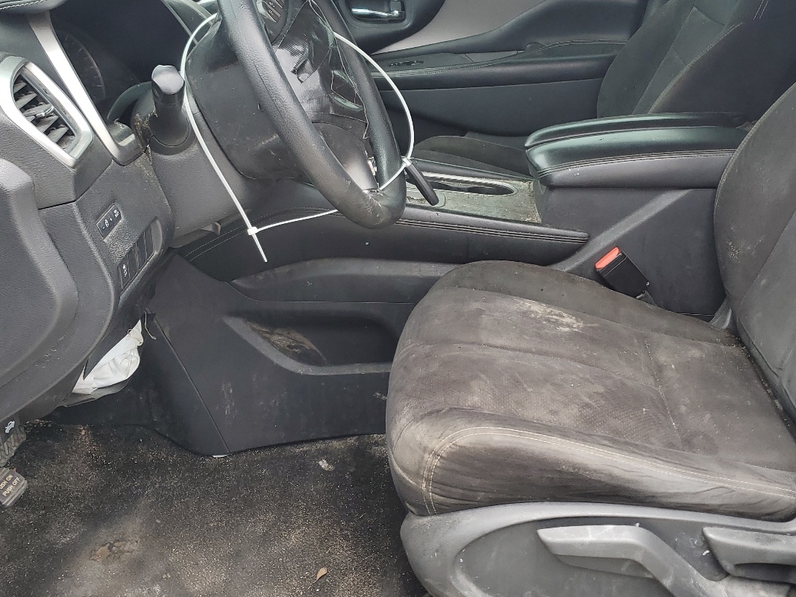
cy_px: 223
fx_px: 897
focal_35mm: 39
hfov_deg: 47.6
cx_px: 473
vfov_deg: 36.6
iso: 50
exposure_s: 1/323
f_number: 1.5
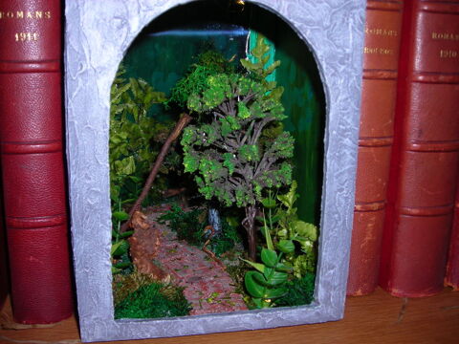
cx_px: 230
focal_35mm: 38
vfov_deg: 37.7
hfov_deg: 49.0
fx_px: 504
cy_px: 172
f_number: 3.2
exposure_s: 1/60.1
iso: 50
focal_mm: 6.3
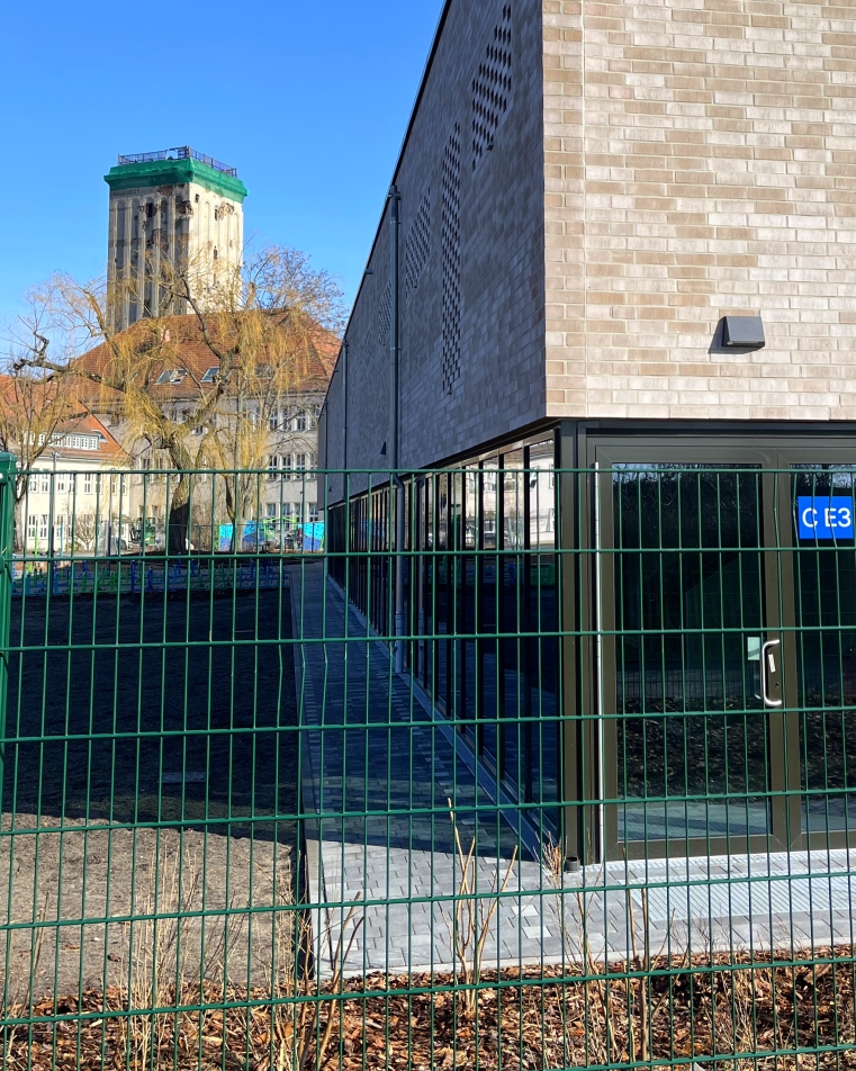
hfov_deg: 37.2
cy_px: 377
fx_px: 1267
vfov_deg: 45.3
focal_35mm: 40
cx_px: 517
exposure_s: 1/2755
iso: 50
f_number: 1.6
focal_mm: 5.1
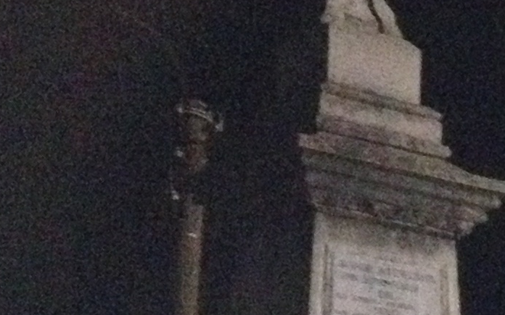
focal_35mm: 174
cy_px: 542
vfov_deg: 7.4
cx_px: 1139
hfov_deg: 10.6
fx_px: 2395
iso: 800
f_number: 2.4
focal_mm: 4.28
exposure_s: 1/17
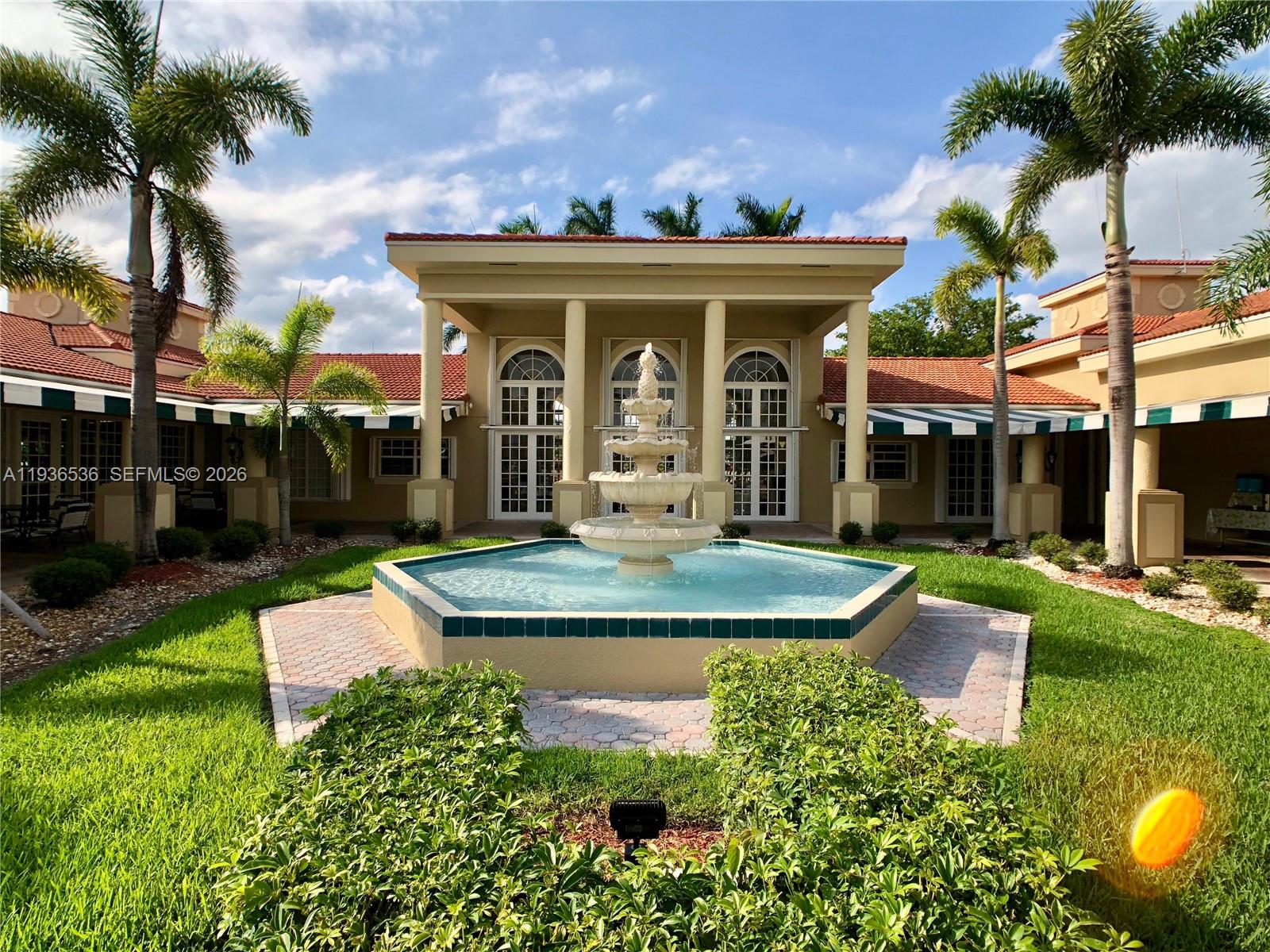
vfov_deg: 49.7
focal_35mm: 28
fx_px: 1027
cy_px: 476
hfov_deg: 63.4
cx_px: 635
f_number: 1.8
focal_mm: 4
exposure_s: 1/1600
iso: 20
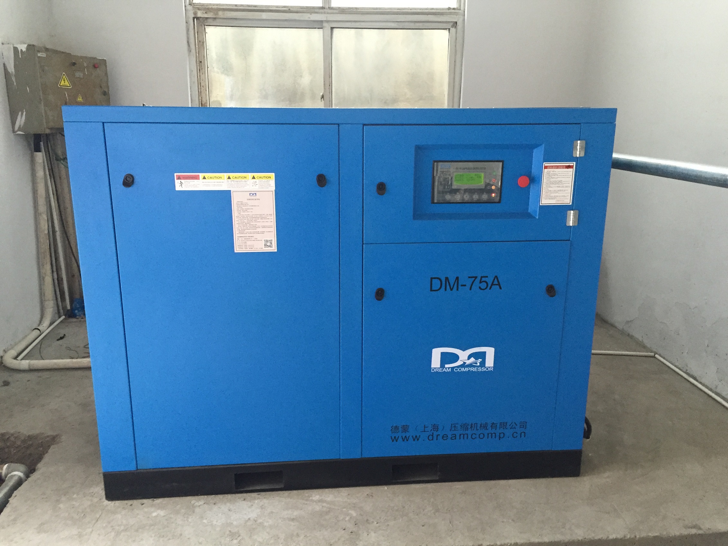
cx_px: 364
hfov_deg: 61.7
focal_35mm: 29
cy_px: 273
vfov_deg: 48.2
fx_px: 610
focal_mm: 4.15
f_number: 2.2
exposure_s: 1/30
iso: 200
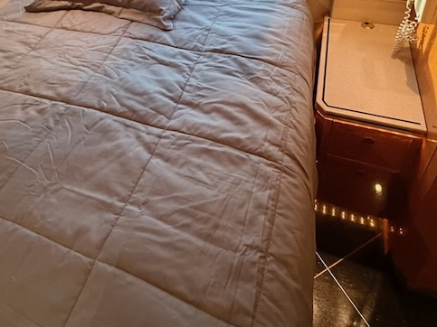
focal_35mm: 29
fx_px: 366
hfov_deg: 61.4
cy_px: 14
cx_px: 185
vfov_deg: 42.8
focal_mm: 2.22
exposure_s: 1/42
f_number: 2.2
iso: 640
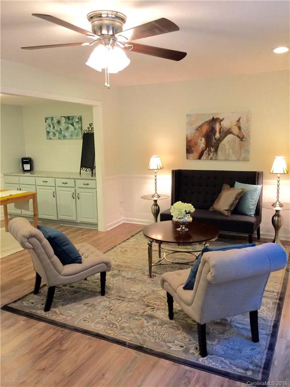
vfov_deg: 61.7
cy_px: 194
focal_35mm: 29
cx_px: 145
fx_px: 324
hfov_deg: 48.2
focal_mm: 4.15
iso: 100
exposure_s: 1/15
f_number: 2.2
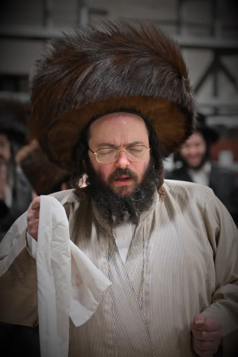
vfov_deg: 17.1
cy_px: 178
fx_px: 1190
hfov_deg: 11.4
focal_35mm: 120
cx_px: 119
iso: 2000
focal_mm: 120
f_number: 4
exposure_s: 1/250
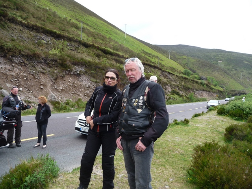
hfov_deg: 63.4
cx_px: 126
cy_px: 94
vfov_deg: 49.7
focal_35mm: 28
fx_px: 204
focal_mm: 4.7
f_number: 3.3
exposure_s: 1/320
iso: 100
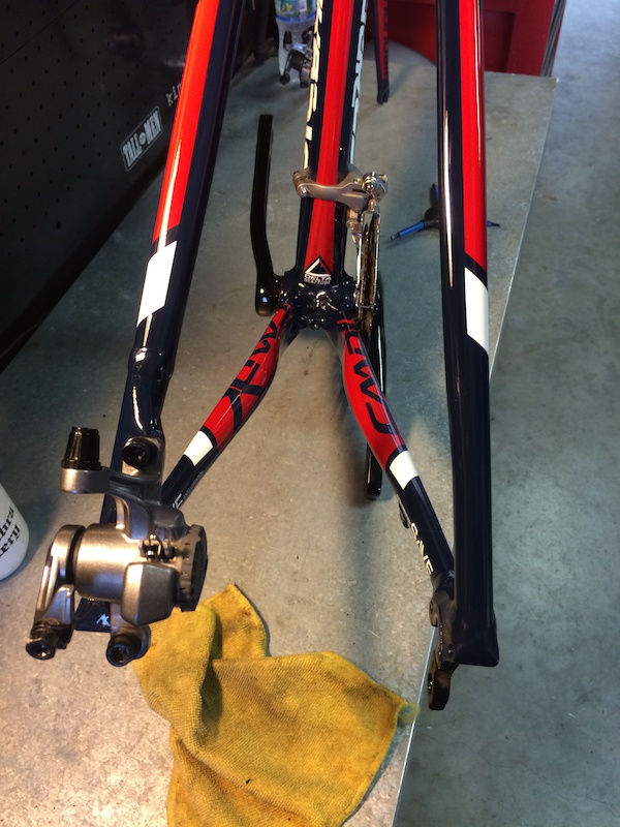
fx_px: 693
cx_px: 310
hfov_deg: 48.2
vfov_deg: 61.7
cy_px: 414
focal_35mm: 29
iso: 125
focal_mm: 4.15
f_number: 2.2
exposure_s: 1/30
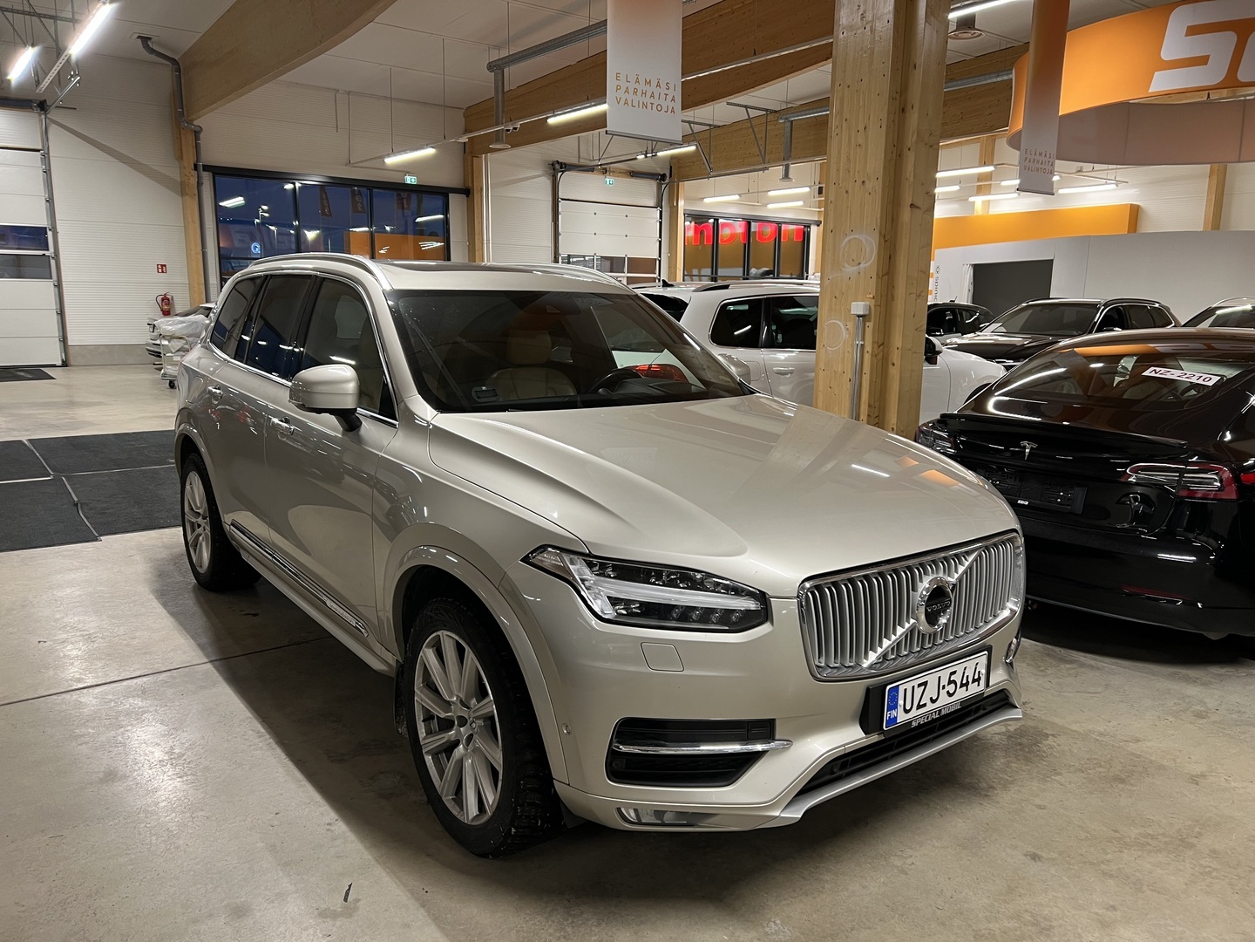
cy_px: 471
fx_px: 943
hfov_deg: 67.3
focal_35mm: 26
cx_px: 628
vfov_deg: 53.1
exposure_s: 1/50
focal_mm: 5.7
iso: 80
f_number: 1.5
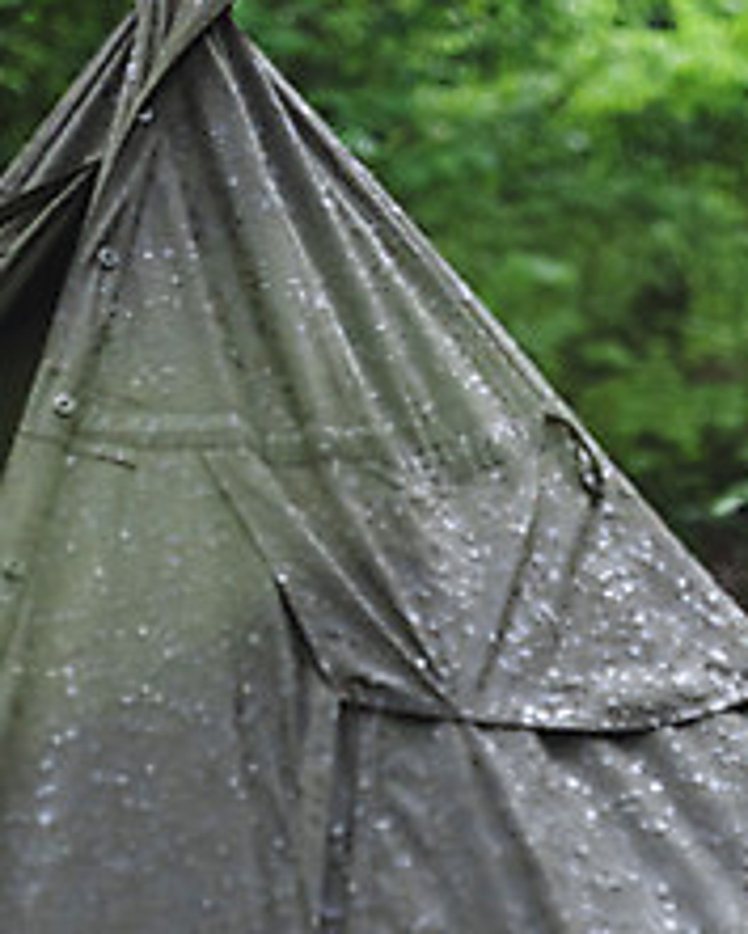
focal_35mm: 255
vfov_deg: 7.6
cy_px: 833
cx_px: 727
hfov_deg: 6.1
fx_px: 7052
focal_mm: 100
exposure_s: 1/250
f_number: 2.8
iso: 800
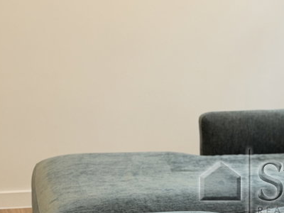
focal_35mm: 128
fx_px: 1050
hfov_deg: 15.1
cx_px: 301
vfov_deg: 11.5
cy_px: 181
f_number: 1.78
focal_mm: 6.76
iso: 64
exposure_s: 1/50
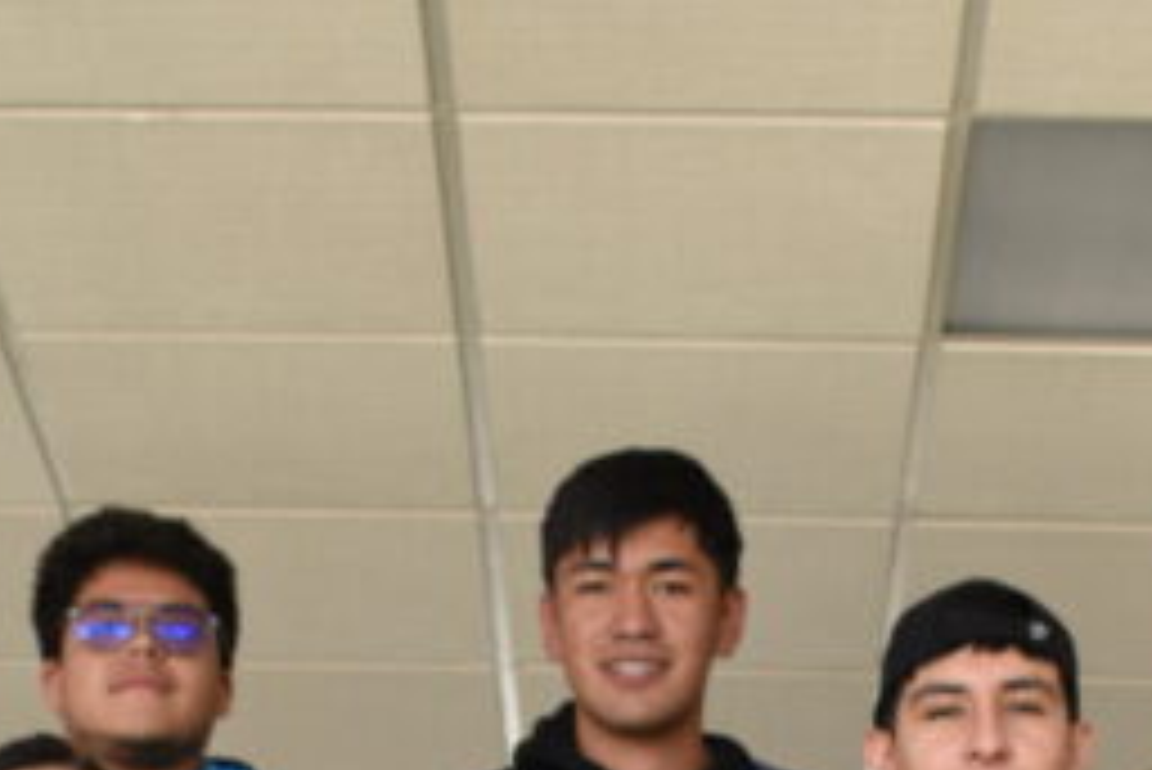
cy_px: 1529
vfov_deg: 9.7
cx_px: 720
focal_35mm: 132
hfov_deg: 15.5
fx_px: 4226
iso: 400
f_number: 4.5
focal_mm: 22
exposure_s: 1/80
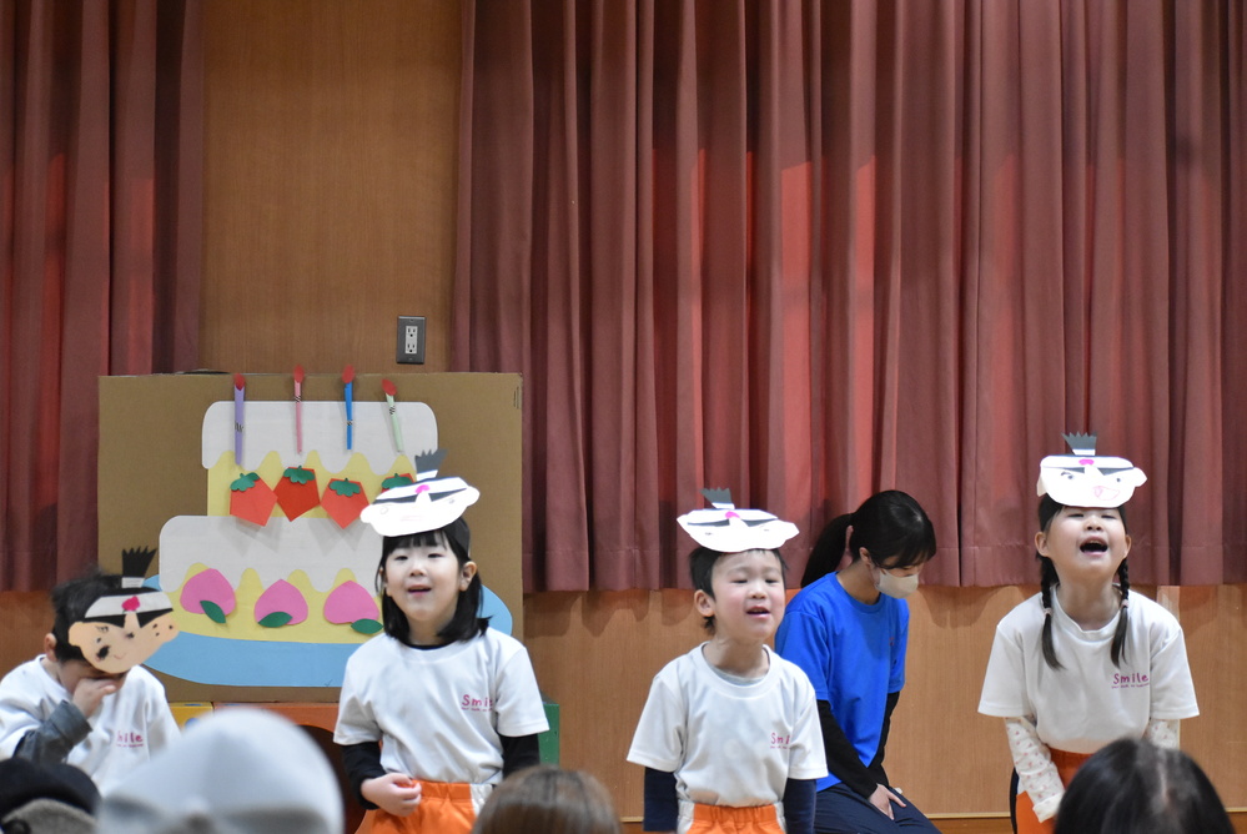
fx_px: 3640
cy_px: 417
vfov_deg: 13.1
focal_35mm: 105
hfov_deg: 19.4
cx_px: 624
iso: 4000
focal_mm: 70
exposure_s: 1/200
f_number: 4.5
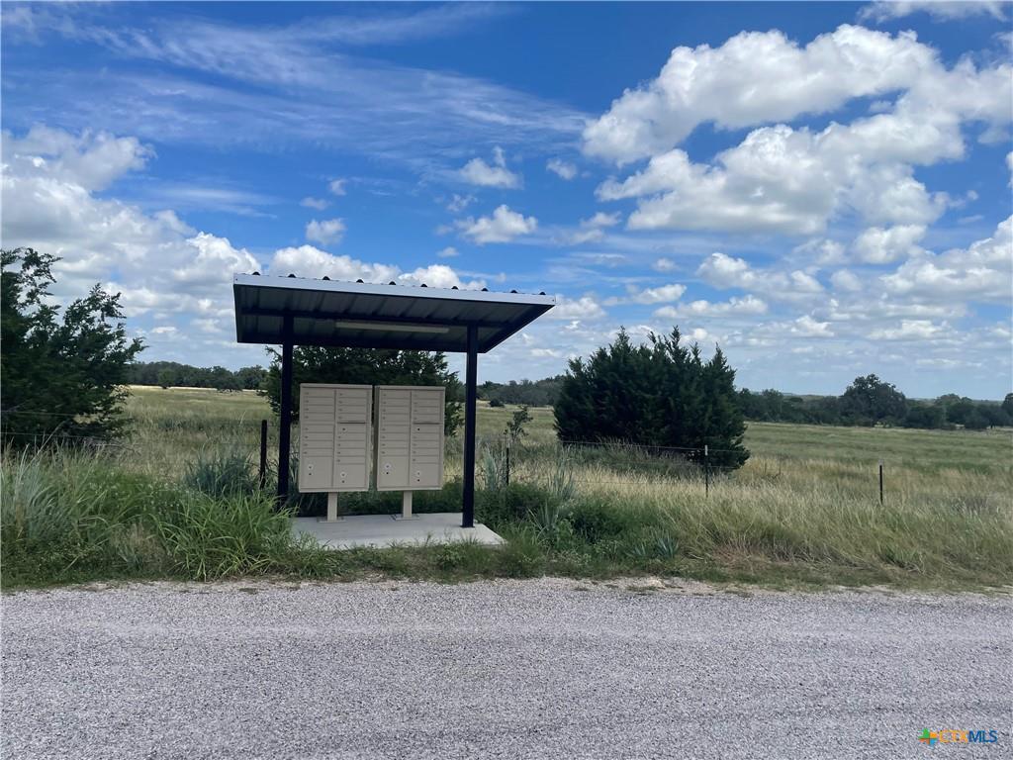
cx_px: 506
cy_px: 380
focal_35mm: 26
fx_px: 761
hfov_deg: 67.3
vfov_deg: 53.1
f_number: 1.6
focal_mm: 4.2
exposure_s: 1/4831
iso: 32
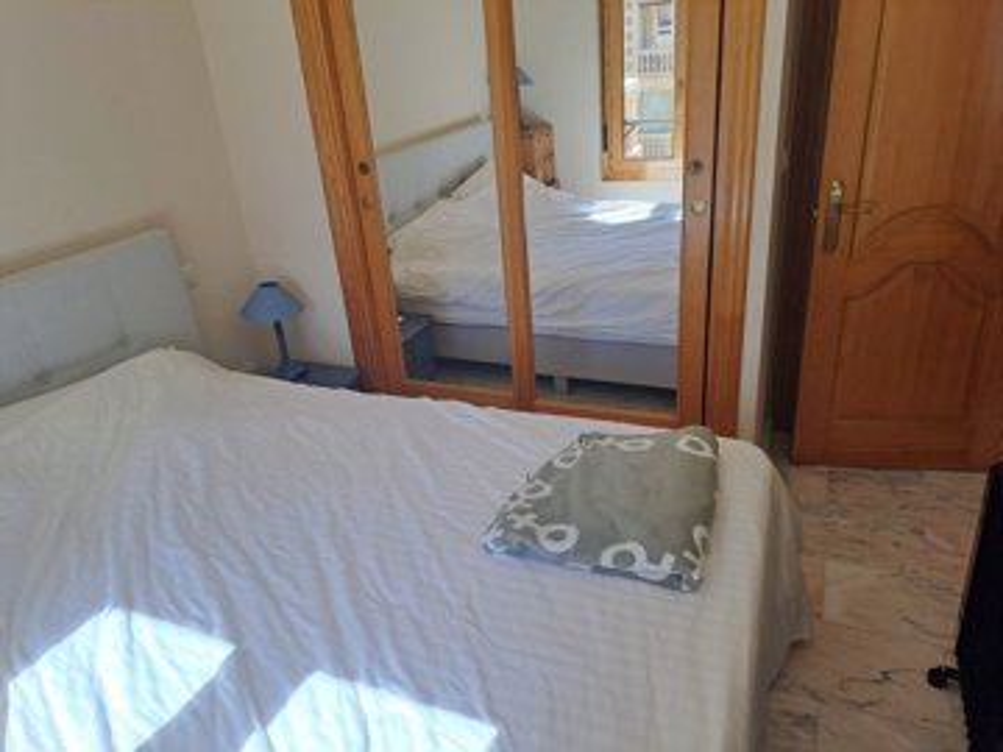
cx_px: 502
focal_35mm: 25
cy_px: 376
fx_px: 724
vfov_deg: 54.9
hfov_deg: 69.4
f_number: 1.8
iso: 32
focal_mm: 4.65
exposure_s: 1/255
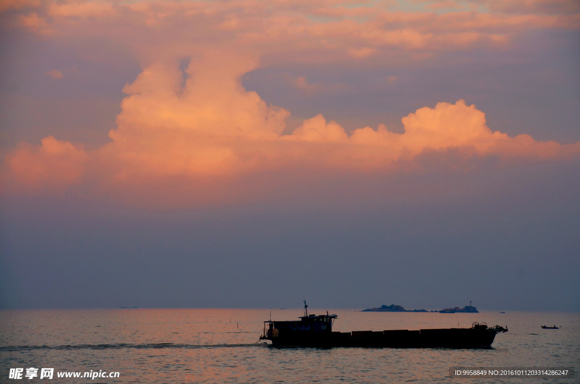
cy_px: 192
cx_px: 290
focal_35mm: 150
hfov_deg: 13.7
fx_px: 2411
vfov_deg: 9.1
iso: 125
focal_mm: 100
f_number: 8
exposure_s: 1/250
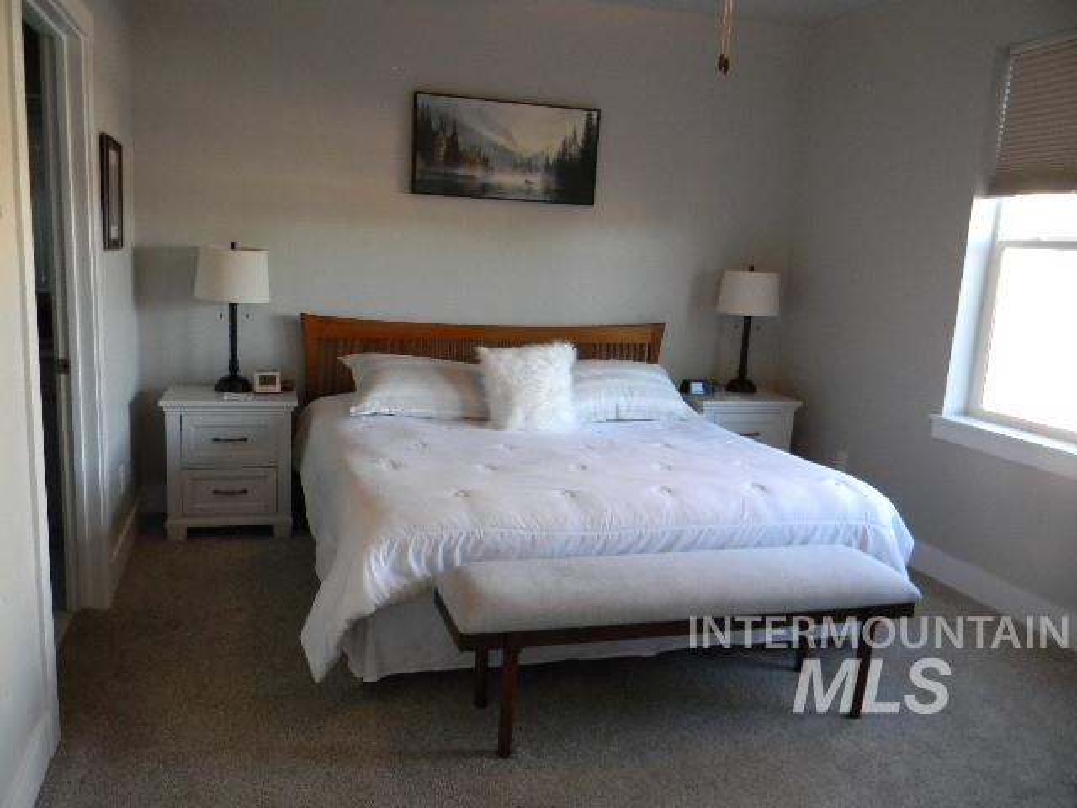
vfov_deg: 49.7
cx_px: 538
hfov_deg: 63.4
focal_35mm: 28
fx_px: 871
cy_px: 404
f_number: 3.5
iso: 400
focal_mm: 5
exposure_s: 1/34.3
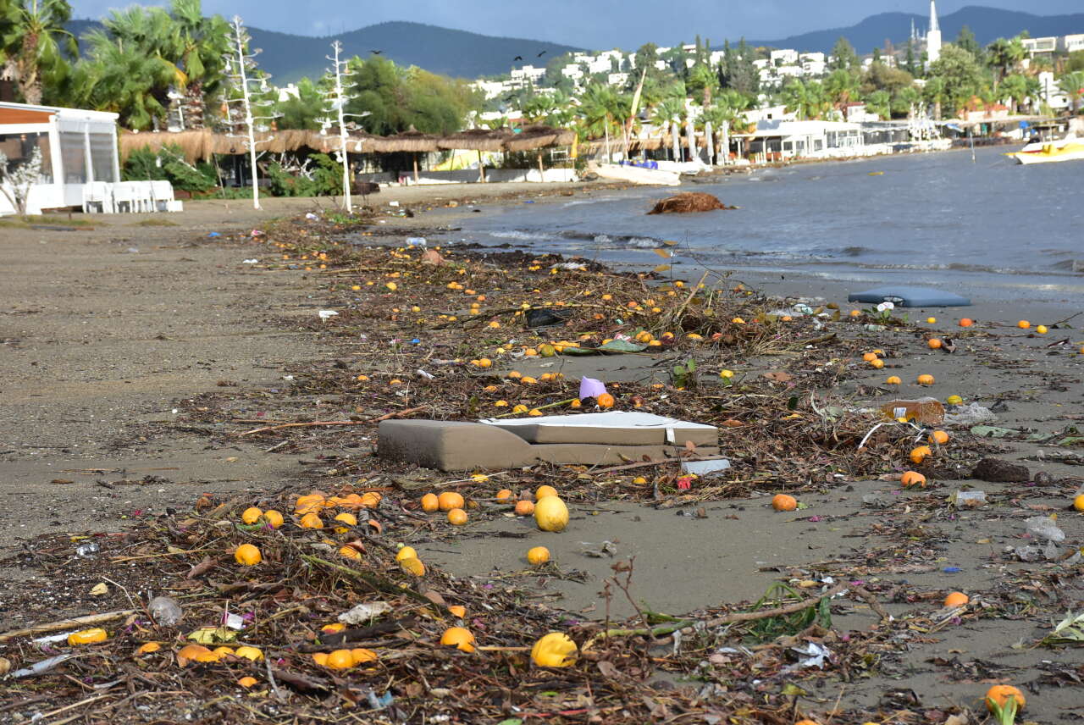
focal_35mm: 90
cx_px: 542
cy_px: 362
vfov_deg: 15.2
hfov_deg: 22.6
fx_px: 2712
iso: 800
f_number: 9
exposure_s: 1/1250
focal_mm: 60
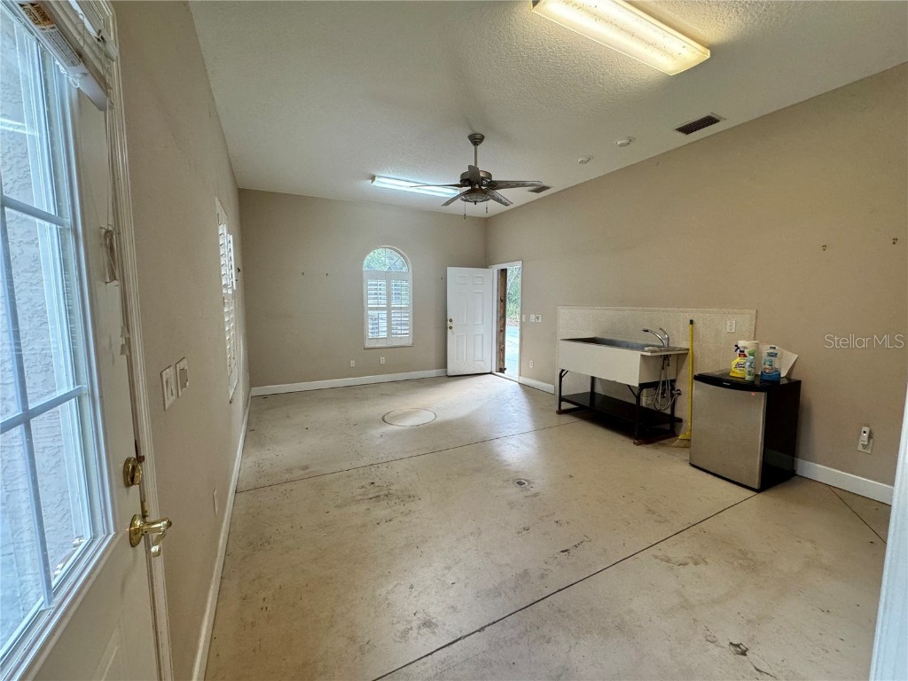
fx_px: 367
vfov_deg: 85.7
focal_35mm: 14
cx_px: 454
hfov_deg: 102.1
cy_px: 340
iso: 200
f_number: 2.2
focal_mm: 2.22
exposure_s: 1/103
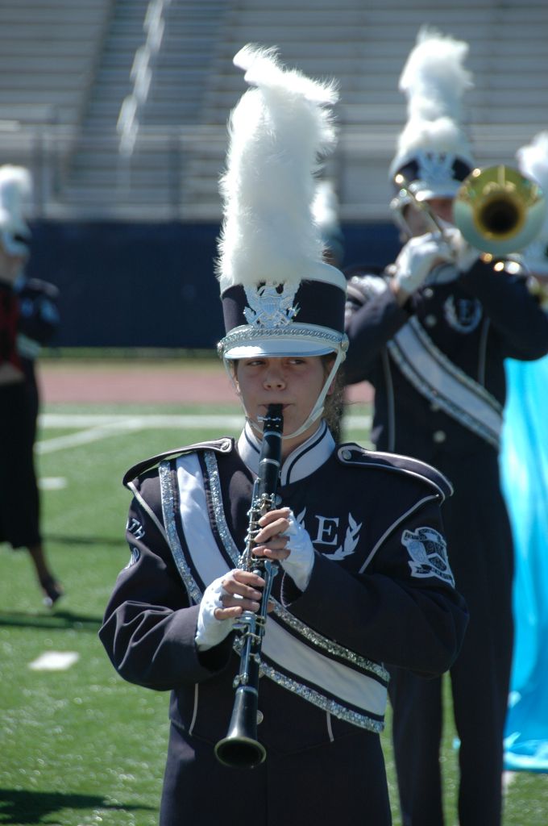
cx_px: 274
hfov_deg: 4.6
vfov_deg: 6.9
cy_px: 413
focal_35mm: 300
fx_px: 6868
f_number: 5.6
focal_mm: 200
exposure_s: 1/500
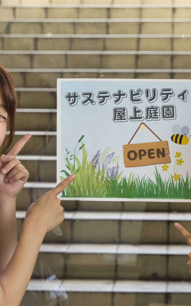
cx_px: 132
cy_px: 181
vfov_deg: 21.0
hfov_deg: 13.2
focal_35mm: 99
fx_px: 824
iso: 250
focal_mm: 40.4
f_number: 4
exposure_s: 1/160
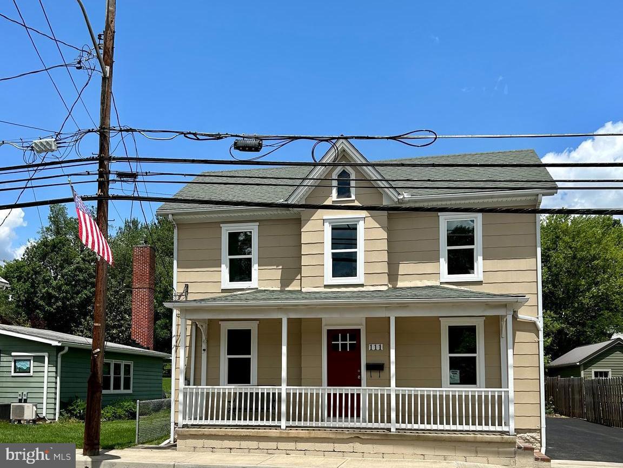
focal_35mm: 26
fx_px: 468
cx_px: 312
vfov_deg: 53.1
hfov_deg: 67.3
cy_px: 234
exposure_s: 1/5587
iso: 50
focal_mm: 5.7
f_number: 1.5
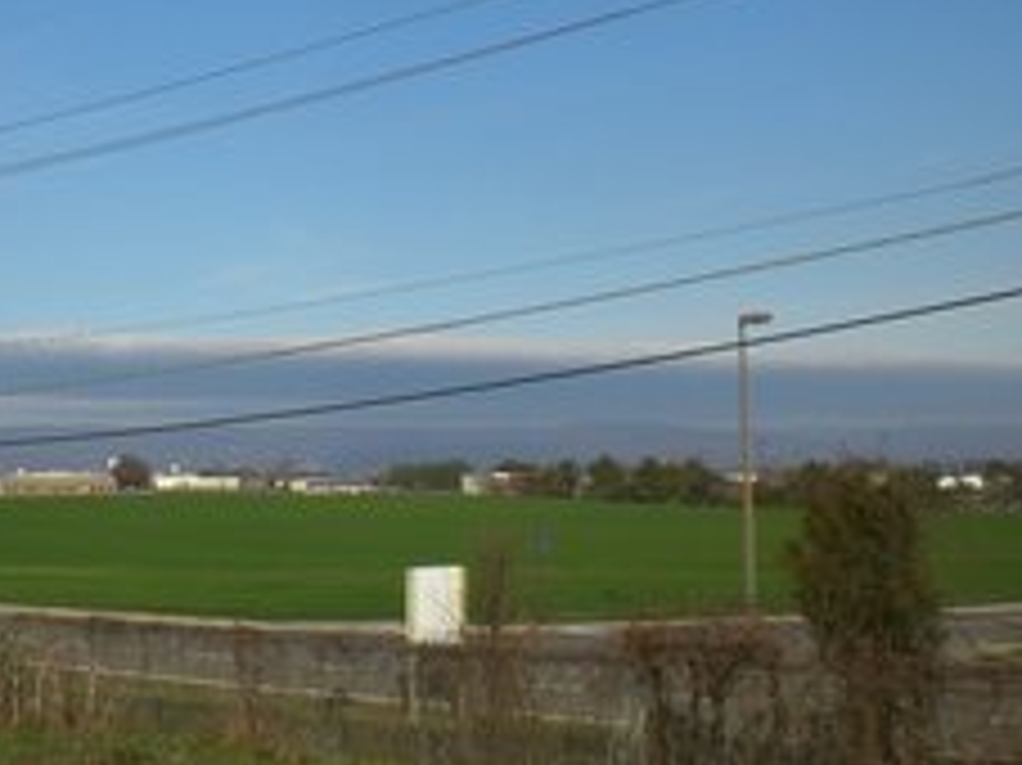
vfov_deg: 21.9
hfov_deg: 28.0
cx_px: 126
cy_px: 364
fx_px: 1977
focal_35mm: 67
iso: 50
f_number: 4.4
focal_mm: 6.3
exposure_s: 1/640
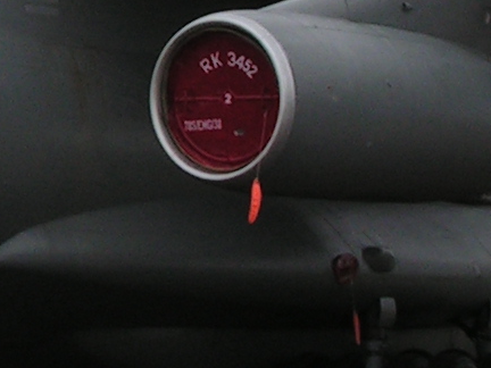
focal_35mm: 200
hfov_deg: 9.9
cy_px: 18
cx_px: 72
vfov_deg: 7.4
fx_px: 2837
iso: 50
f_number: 5.6
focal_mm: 6.3
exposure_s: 1/160
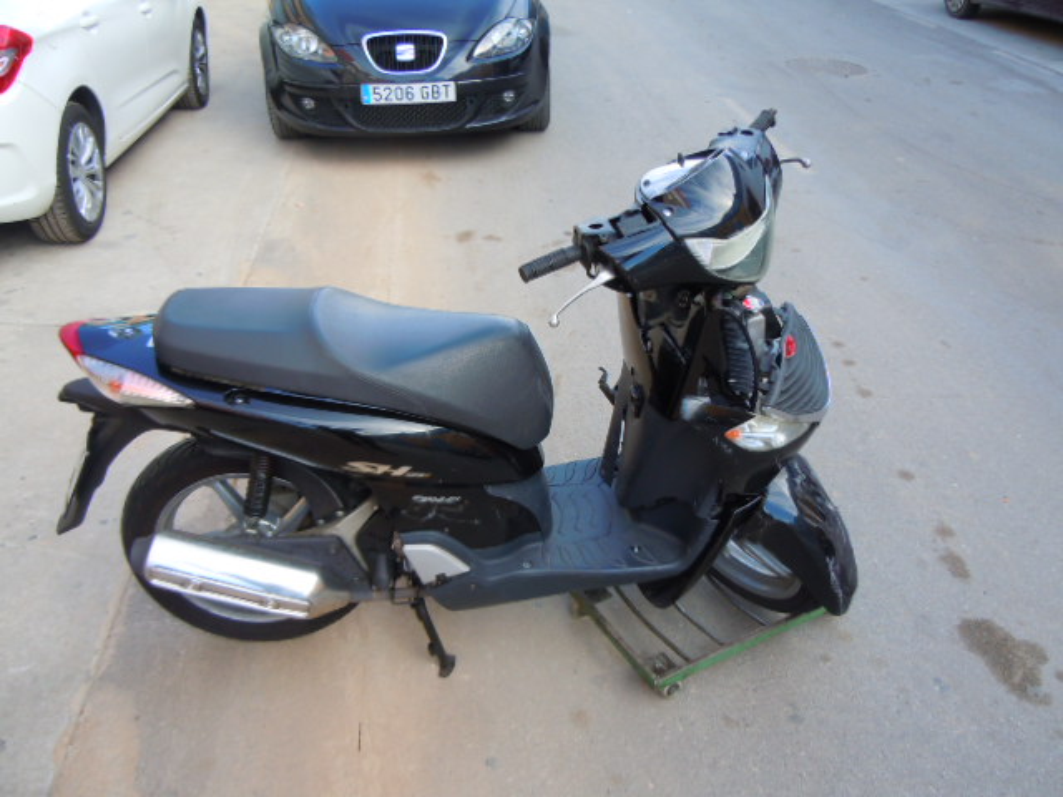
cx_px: 532
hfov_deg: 60.0
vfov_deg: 46.8
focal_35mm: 30
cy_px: 398
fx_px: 921
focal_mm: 5.4
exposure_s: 1/125
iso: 100
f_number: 3.5
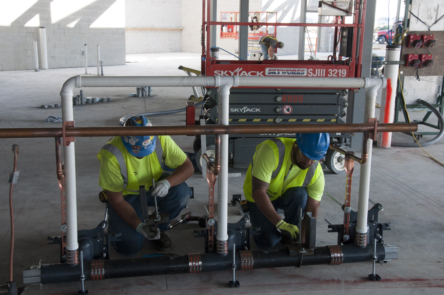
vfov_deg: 28.0
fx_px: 591
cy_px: 148
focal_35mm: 48
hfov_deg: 41.2
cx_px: 222
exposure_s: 1/125
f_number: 11
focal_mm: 32
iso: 1600
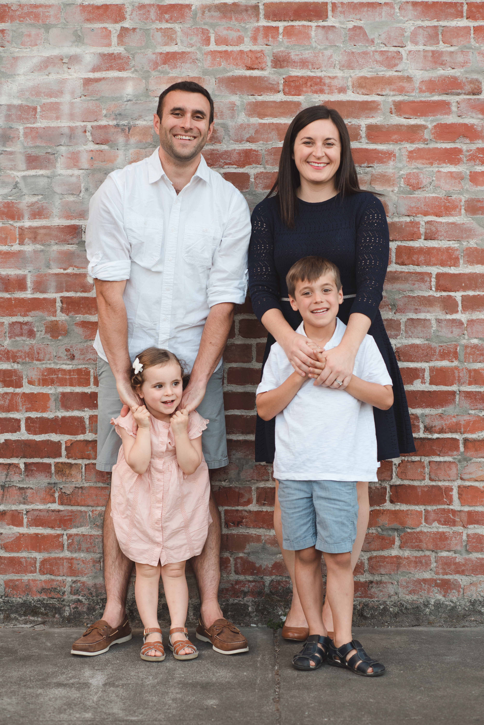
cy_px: 362
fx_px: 1712
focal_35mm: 85
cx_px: 242
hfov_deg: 16.1
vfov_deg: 23.9
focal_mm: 85
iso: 320
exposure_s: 1/400
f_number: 4
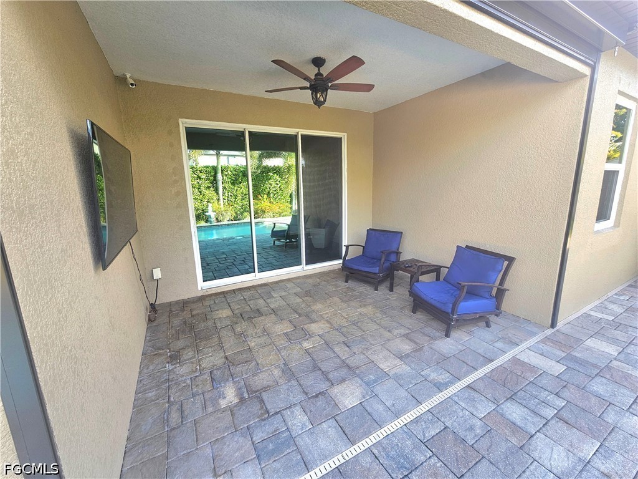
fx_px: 240
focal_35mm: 13
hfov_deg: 106.2
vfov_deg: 89.9
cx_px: 319
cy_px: 240
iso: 50
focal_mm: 2.2
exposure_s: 1/60.2
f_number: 2.2
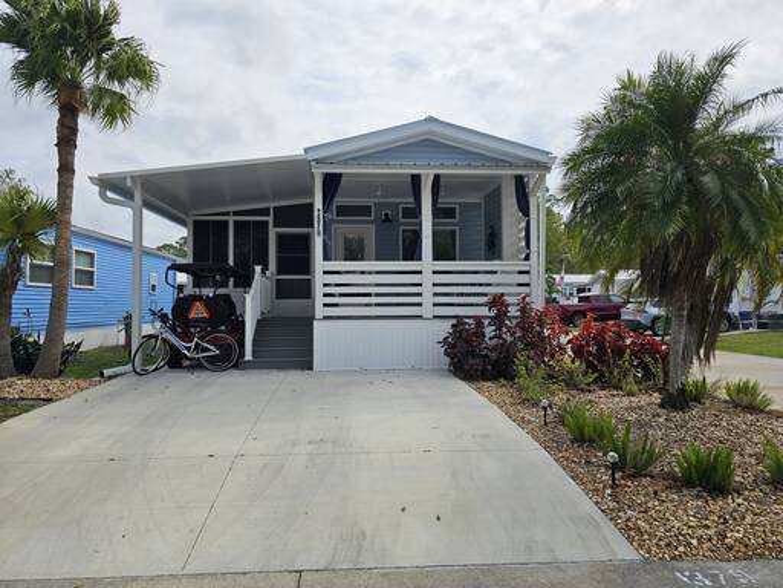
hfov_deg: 73.9
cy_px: 294
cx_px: 392
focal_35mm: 23
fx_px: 520
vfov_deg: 58.9
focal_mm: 6.3
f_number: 1.7
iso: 10
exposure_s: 1/986
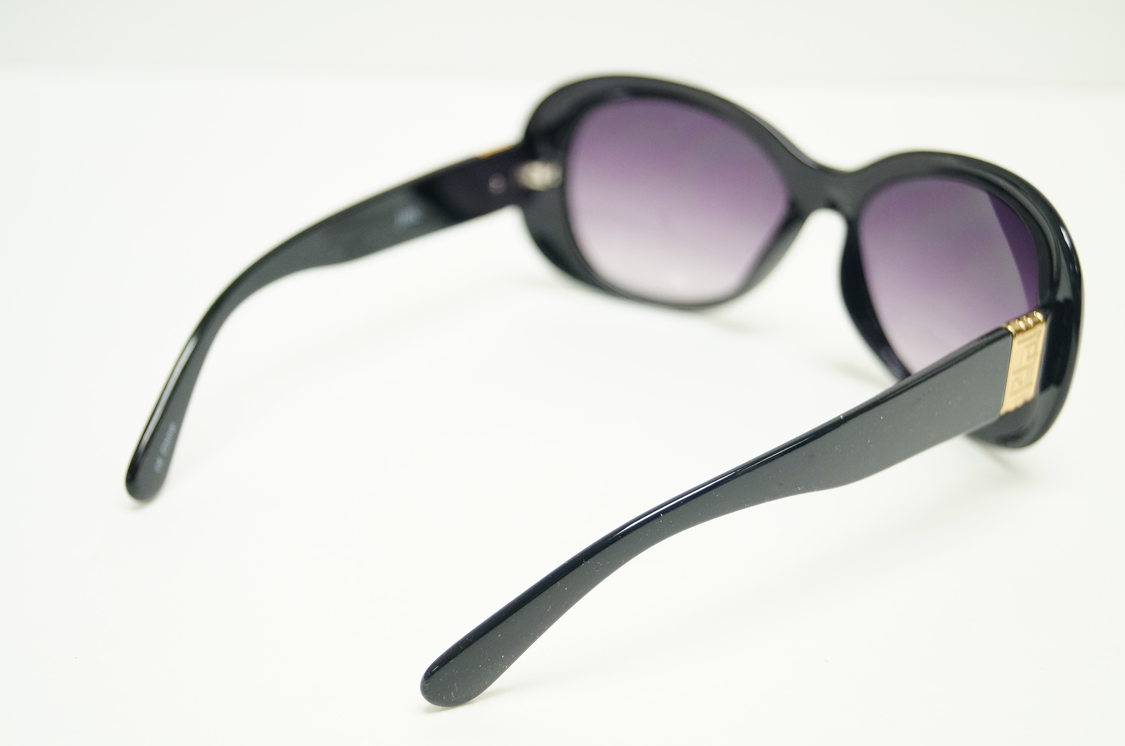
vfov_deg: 25.7
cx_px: 562
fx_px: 1638
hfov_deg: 37.9
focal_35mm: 52
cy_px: 373
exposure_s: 1/60
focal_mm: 35
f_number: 5
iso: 1000
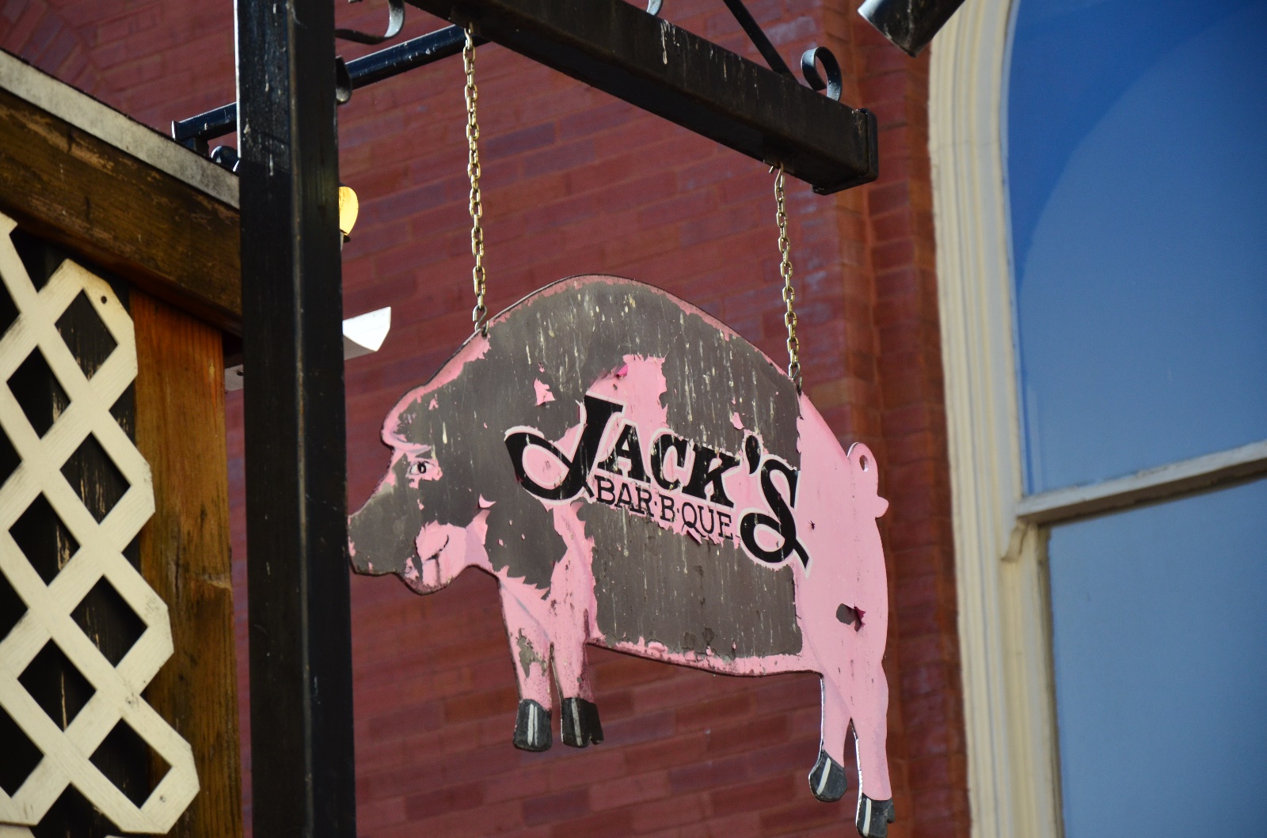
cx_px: 634
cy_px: 419
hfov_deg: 13.1
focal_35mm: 158
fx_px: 5530
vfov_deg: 8.7
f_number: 6.3
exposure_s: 1/800
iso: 500
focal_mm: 105
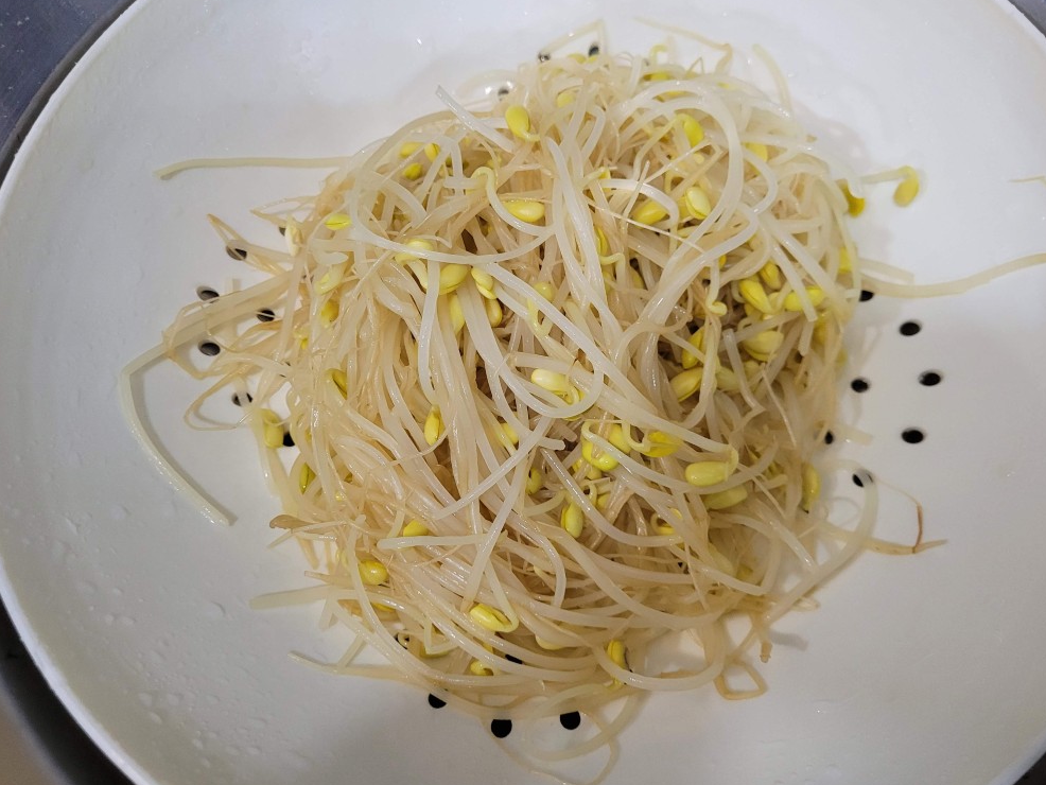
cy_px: 383
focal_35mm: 27
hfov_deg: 65.3
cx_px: 525
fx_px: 816
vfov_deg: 51.4
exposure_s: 1/120
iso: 320
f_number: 1.8
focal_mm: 5.4
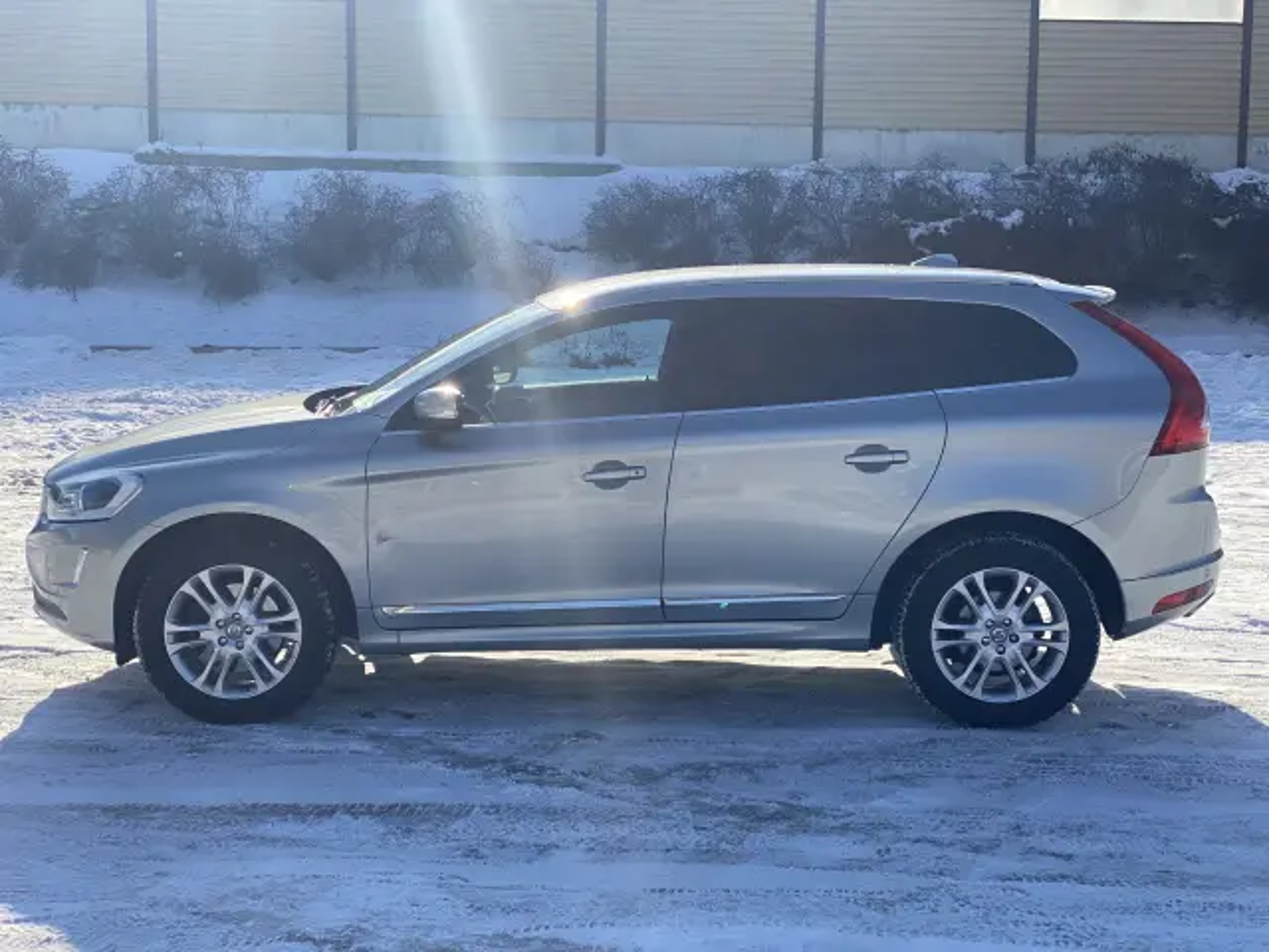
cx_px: 634
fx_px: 1906
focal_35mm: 52
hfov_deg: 36.8
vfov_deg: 28.0
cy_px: 476
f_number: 2
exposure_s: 1/1410
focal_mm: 6
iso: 20
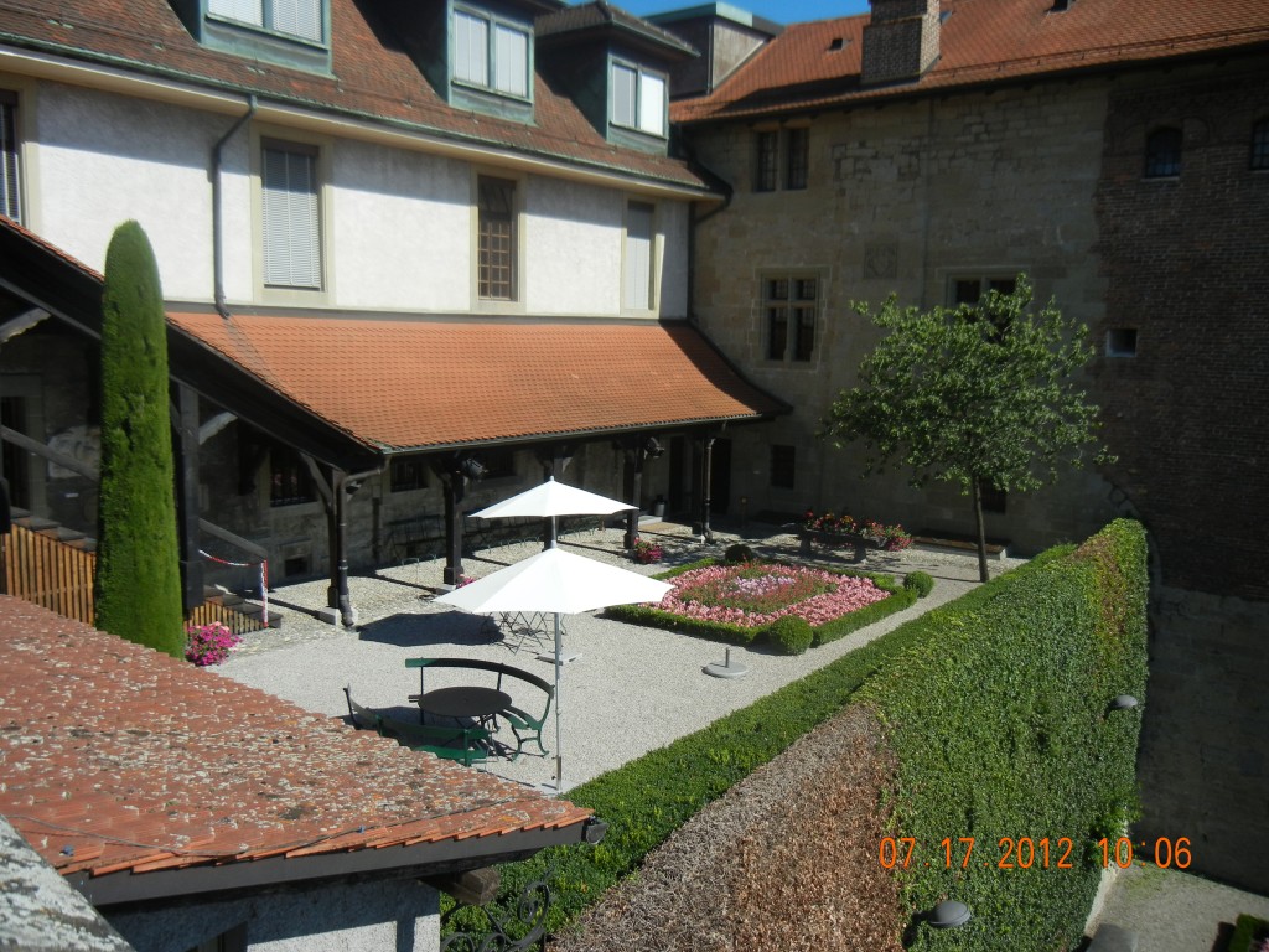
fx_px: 1100
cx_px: 634
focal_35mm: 30
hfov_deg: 60.0
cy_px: 476
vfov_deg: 46.8
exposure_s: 1/468
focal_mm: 5.4
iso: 160
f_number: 7
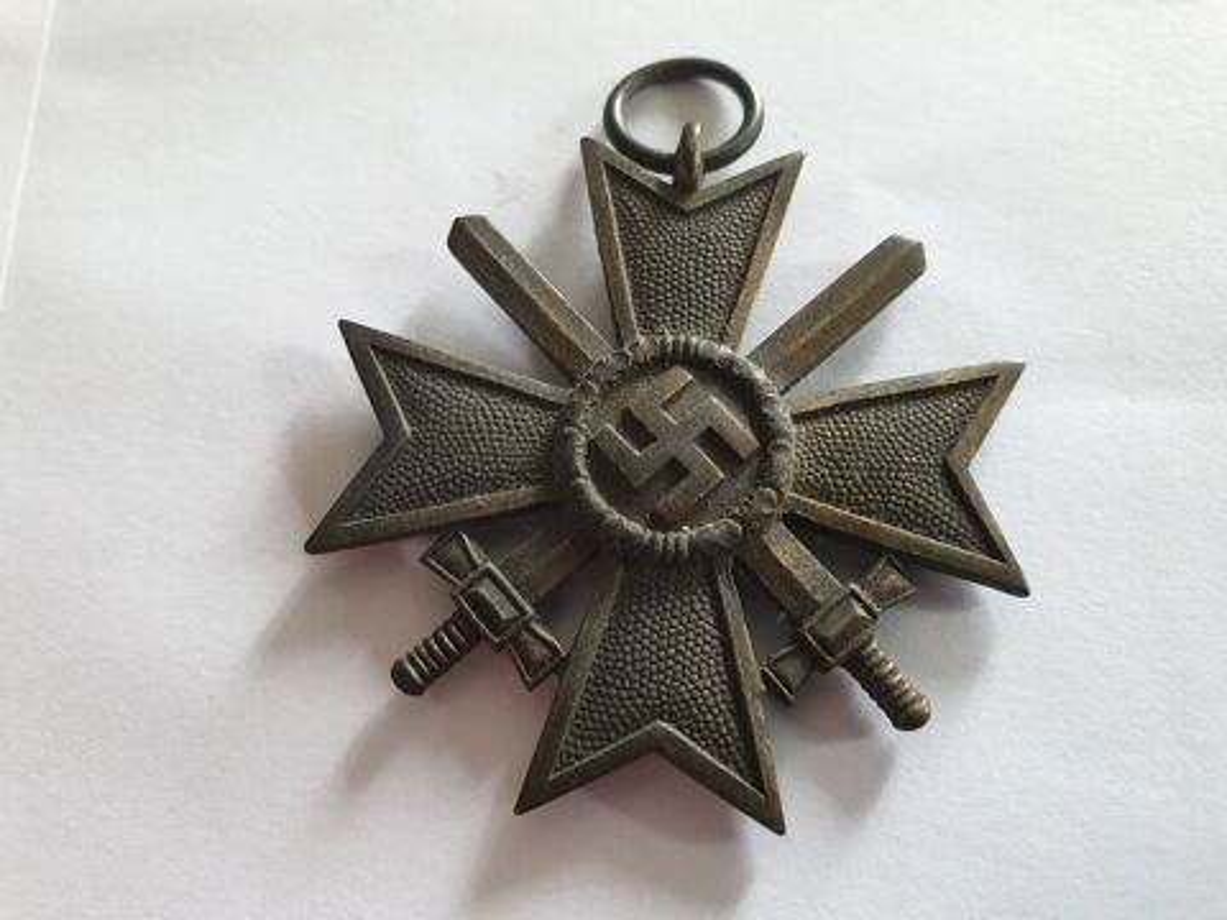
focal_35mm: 26
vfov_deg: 53.1
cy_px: 460
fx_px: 922
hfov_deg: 67.3
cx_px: 614
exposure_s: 1/50
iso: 400
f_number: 2.4
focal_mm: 4.3
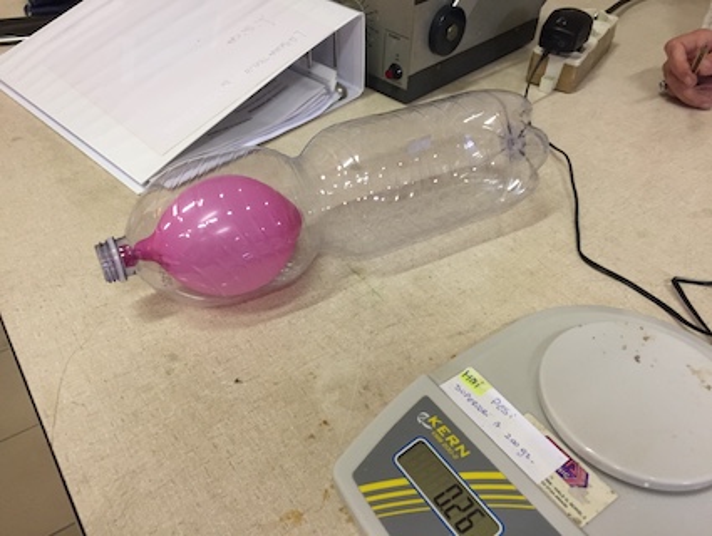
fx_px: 597
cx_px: 356
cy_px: 268
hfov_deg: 61.6
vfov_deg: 48.3
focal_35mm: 29
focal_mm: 4.15
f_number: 2.2
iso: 160
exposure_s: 1/33
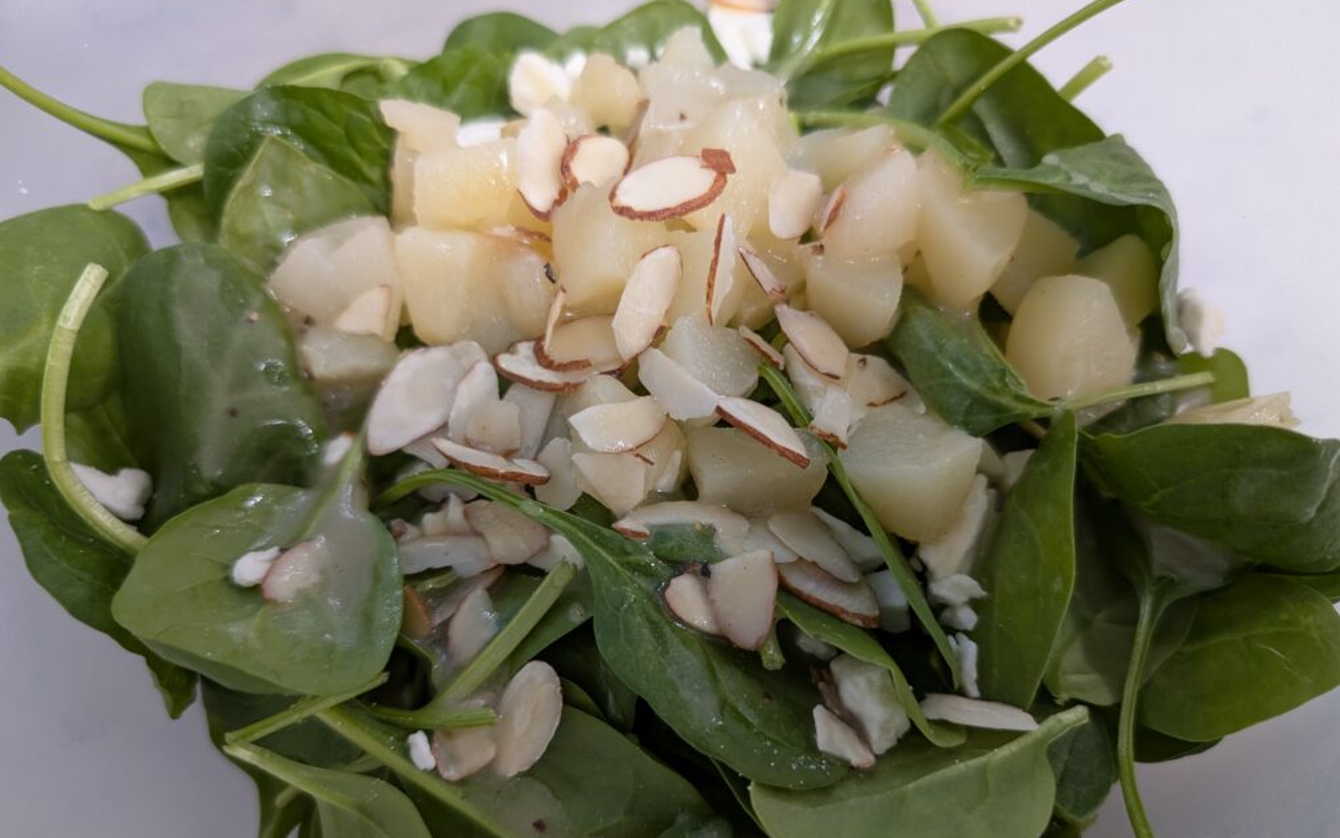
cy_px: 480
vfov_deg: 47.5
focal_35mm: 26
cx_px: 679
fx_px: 950
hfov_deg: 70.4
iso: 332
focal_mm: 6.9
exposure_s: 1/120
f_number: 1.68
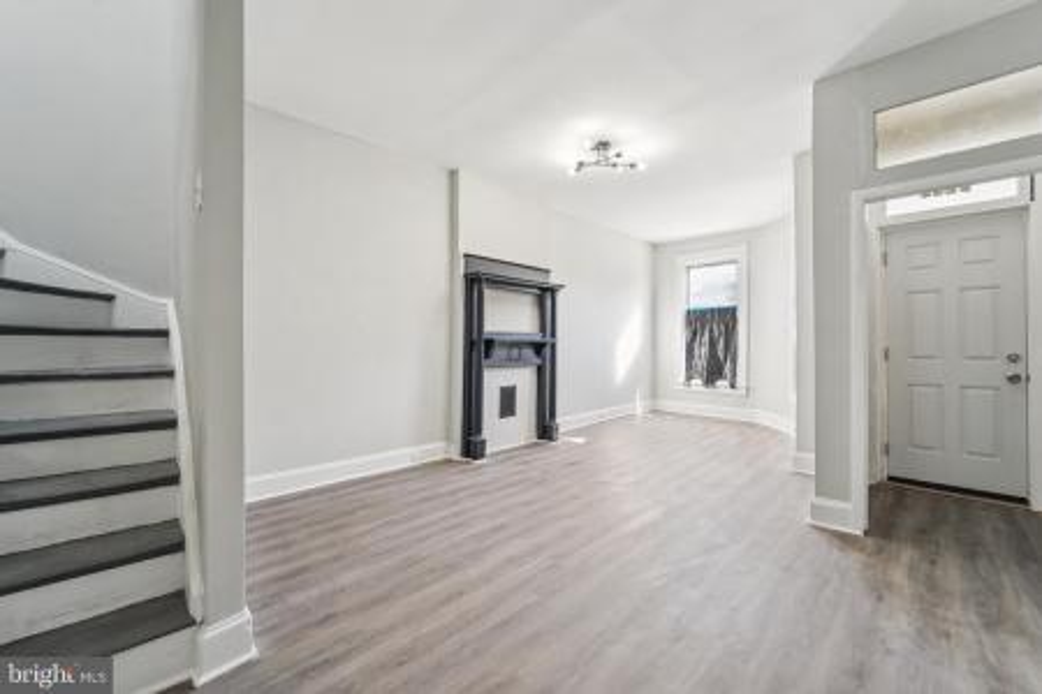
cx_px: 521
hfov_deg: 104.3
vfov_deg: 81.2
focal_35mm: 14
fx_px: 405
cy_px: 347
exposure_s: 1/40
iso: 800
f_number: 5.6
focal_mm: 14
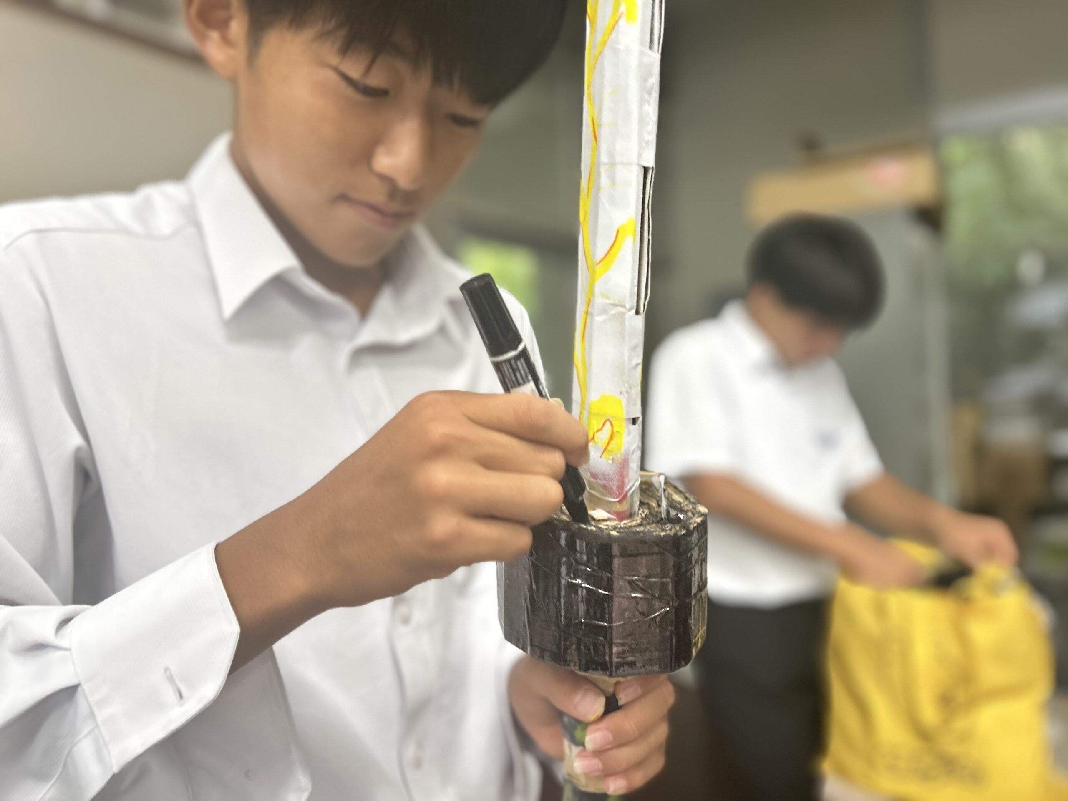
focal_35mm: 26
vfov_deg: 53.1
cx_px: 534
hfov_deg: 67.3
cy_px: 400
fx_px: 802
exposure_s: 1/60
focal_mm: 5.7
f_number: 1.5
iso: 100
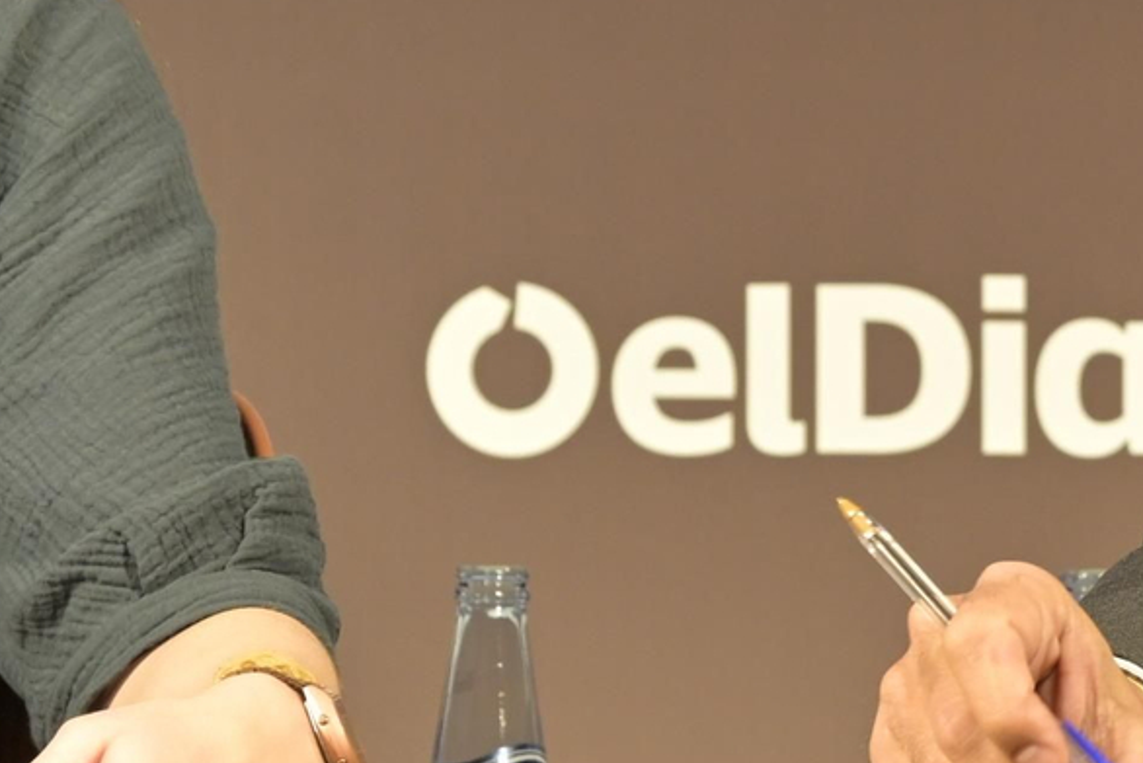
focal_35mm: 413
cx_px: 1681
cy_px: -7
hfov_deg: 5.0
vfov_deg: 3.3
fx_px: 13115
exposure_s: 1/80
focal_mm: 81
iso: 400
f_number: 4.5
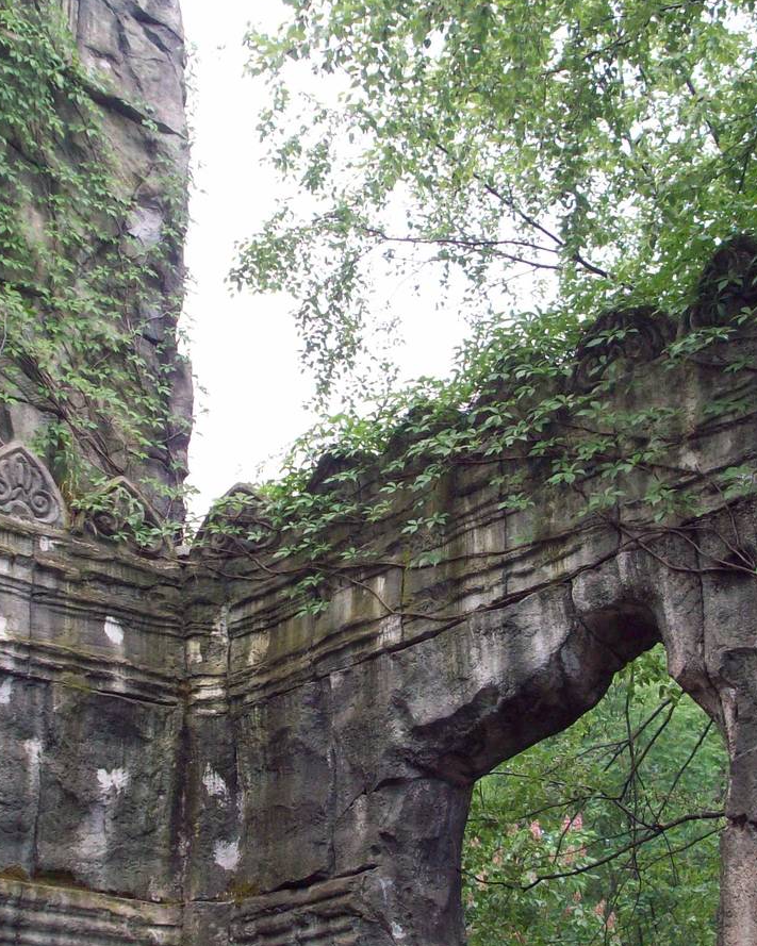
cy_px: 585
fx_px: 1821
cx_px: 353
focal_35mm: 65
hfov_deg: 23.5
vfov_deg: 29.0
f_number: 2.8
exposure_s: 1/127
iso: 80
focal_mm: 6.2
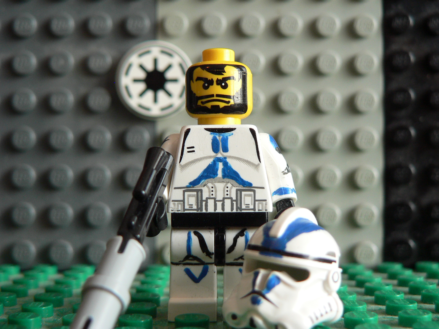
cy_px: 164
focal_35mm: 54
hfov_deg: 35.5
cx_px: 220
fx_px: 685
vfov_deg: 27.0
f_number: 3.2
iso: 150
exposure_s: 1/30
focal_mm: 9.3
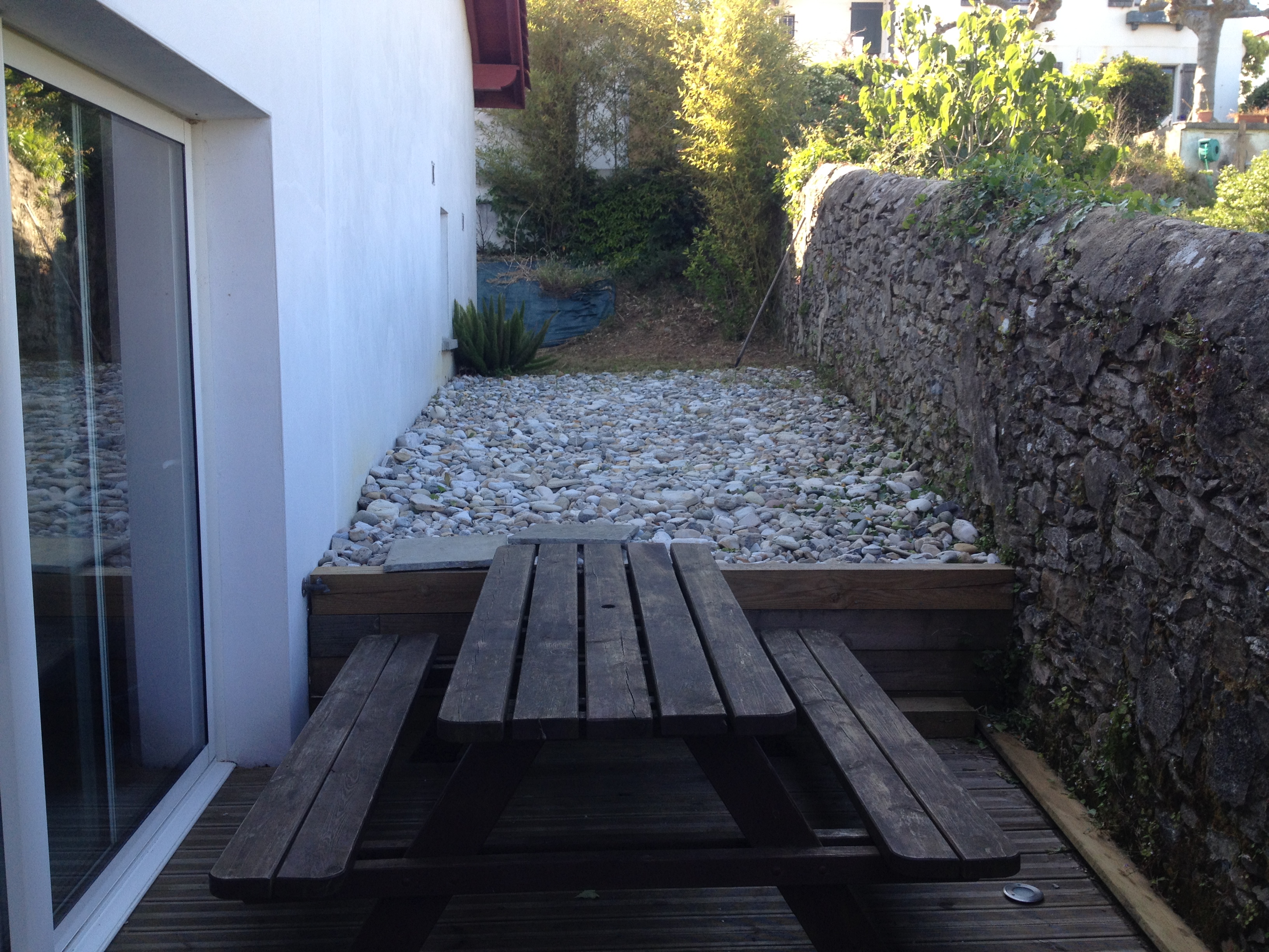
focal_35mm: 35
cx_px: 634
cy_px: 476
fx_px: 1283
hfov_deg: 52.6
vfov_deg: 40.7
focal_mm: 4.28
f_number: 2.4
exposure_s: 1/206
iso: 50
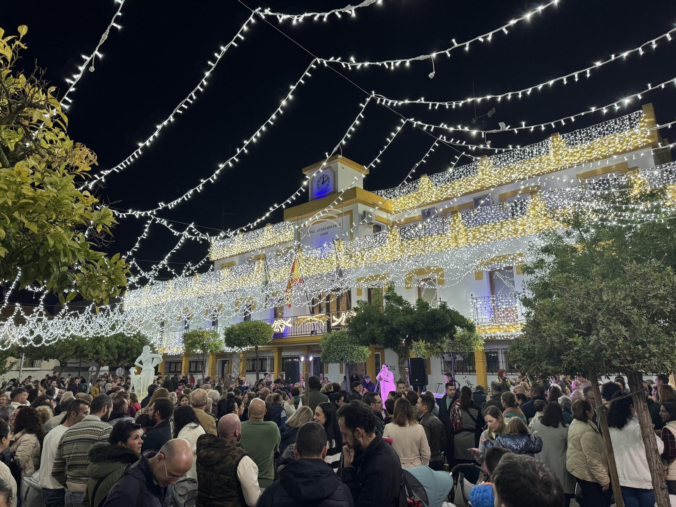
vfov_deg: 56.8
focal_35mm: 24
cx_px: 338
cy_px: 254
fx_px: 469
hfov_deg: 71.6
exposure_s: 1/50
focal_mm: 6.76
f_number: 1.78
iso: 125
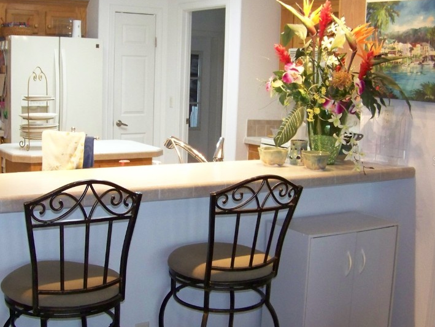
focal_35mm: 52
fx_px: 654
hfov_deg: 36.7
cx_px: 177
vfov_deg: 28.0
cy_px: 160
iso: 250
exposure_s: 1/30
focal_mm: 5.85
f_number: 2.8
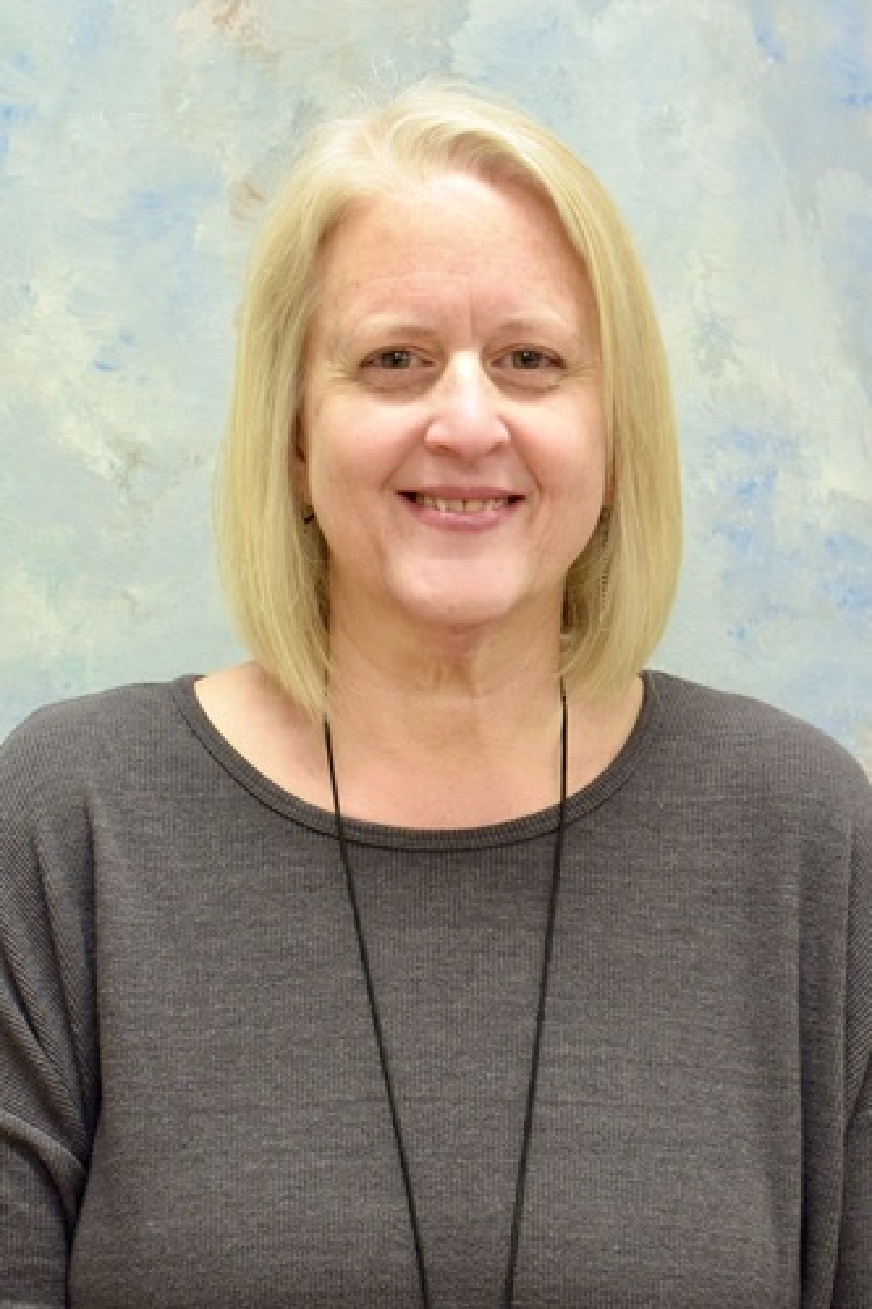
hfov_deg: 18.2
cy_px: 654
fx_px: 2727
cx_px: 436
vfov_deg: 27.0
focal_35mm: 75
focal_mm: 50
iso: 1800
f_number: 4
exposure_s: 1/125
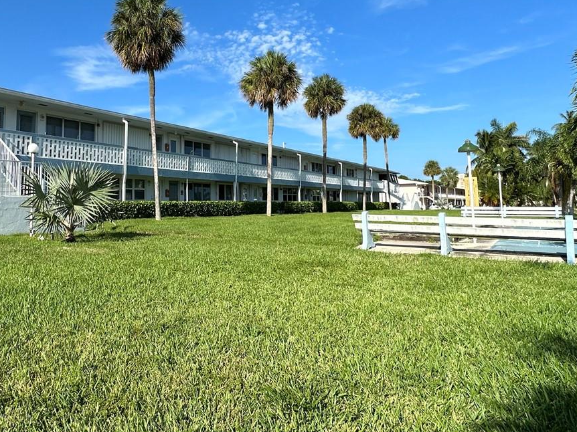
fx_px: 433
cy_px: 169
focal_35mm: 26
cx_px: 201
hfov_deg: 65.8
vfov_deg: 52.6
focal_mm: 2.22
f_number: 2.2
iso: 50
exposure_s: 1/2212
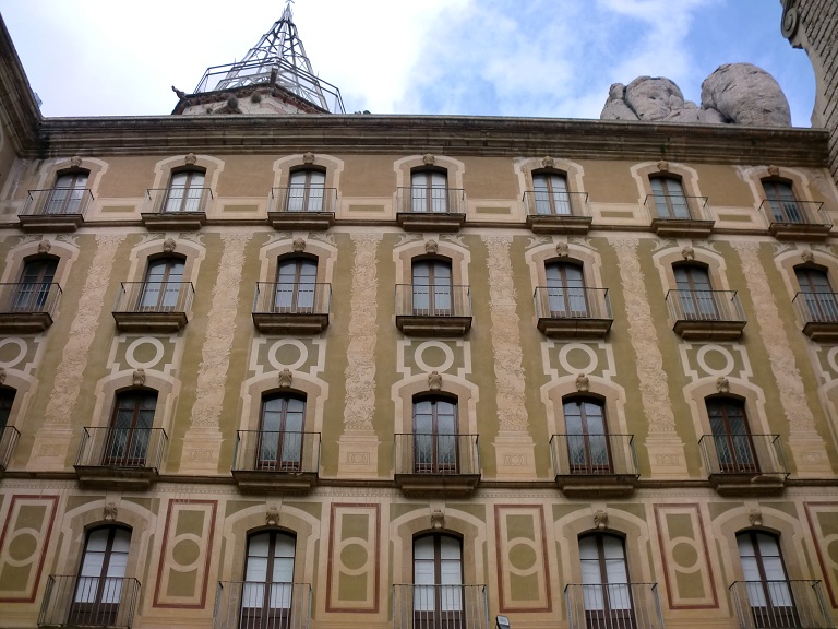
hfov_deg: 52.6
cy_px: 314
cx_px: 419
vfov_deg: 40.7
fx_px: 847
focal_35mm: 35
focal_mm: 6.3
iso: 64
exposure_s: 1/500
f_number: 3.1
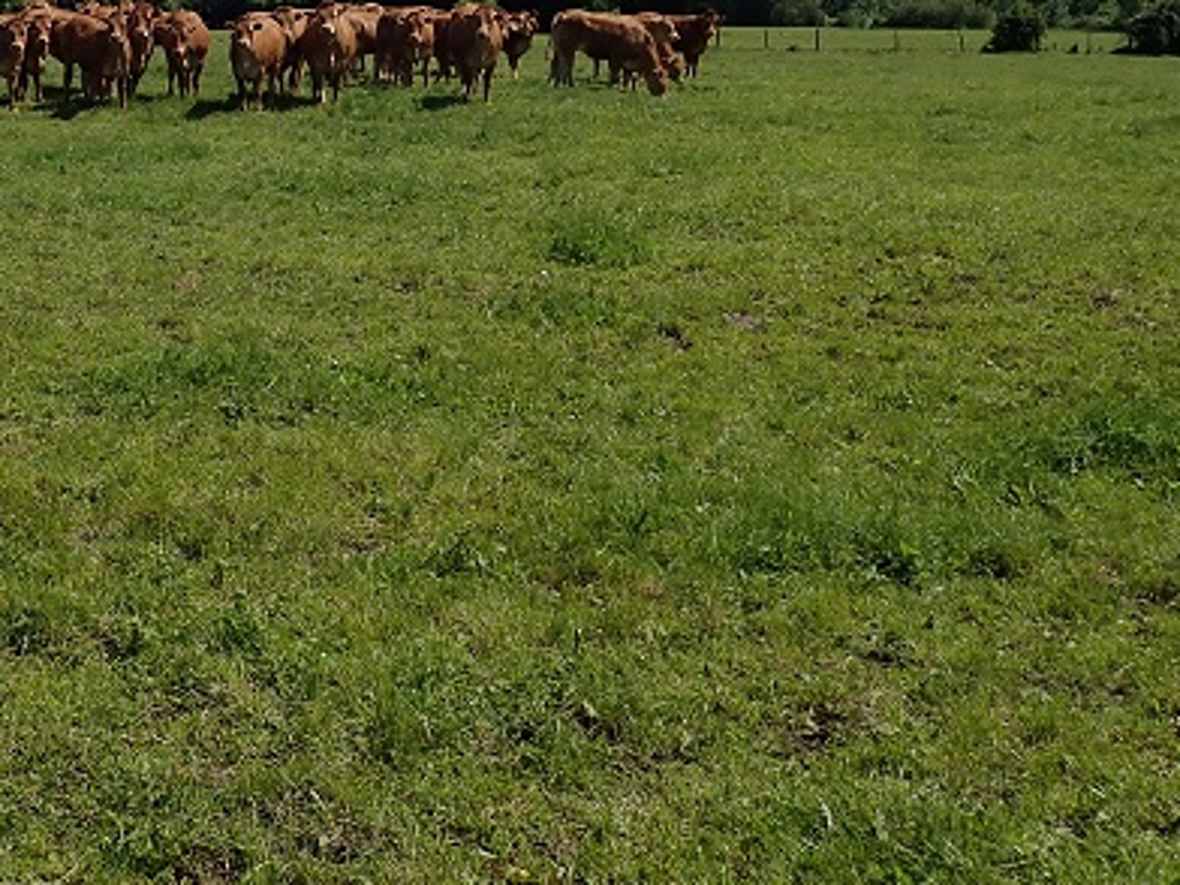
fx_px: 1739
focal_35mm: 51
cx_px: 259
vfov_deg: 27.7
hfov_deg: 36.4
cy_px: 114
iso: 100
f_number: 8
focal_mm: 4.5
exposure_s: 1/250
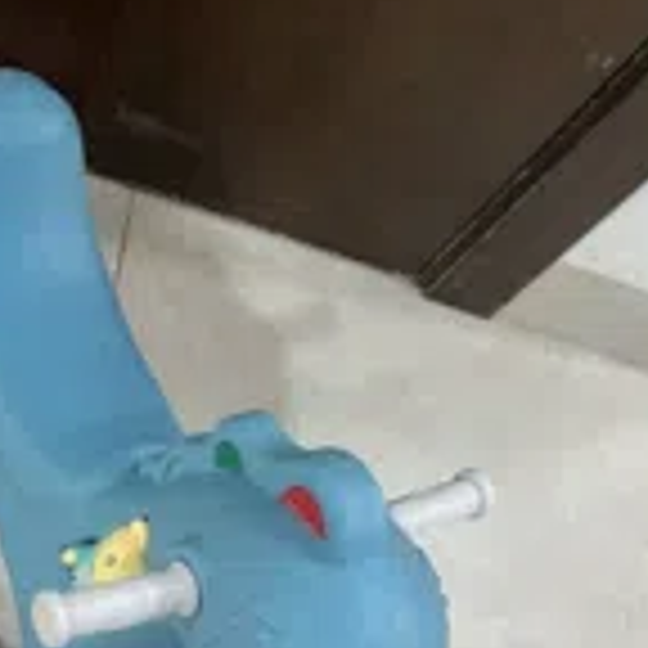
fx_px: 1355
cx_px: 50
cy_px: 540
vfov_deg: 26.3
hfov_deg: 25.9
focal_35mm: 64
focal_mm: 5.7
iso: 320
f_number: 1.5
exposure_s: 1/50
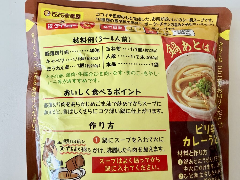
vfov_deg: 56.8
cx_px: 120
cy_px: 90
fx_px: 166
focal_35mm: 24
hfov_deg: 71.6
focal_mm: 2.22
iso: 160
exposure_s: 1/121
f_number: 2.2
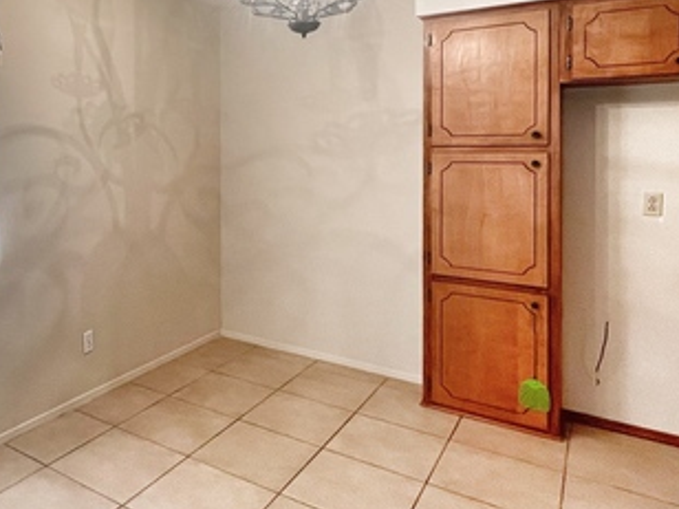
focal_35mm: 27
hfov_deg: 61.1
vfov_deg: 50.1
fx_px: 530
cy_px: 156
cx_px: 157
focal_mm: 1.57
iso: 125
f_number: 1.8
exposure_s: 1/120
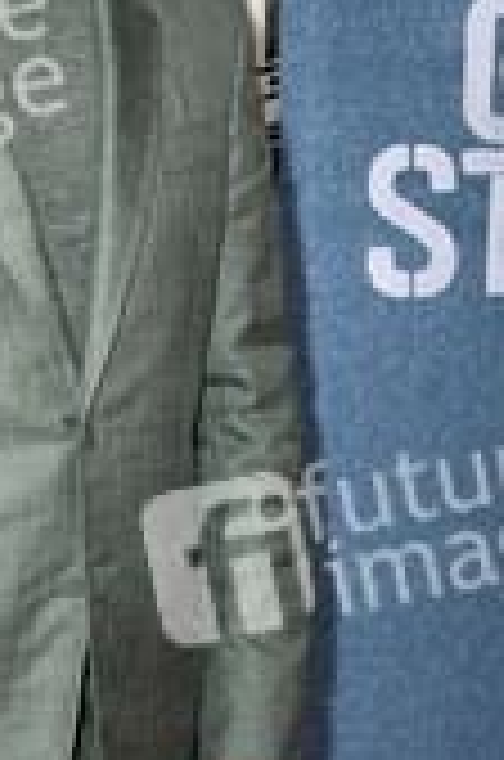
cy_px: 315
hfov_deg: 14.8
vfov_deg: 22.6
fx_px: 1898
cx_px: -36
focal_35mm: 90
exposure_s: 1/200
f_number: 5.6
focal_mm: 38
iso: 800
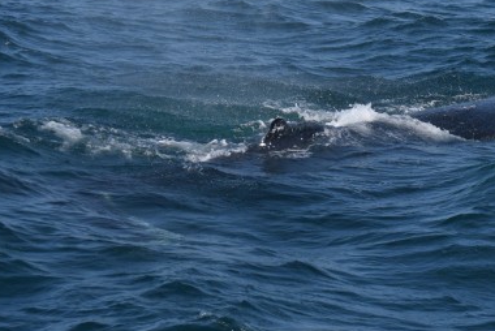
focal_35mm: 264
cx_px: 525
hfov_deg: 7.8
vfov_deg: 5.2
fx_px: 3633
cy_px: 33
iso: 200
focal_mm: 62
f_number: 5.6
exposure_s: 1/1600
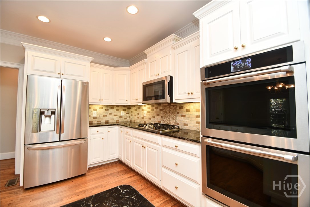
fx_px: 129
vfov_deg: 77.3
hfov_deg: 100.4
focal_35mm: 15
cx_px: 155
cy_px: 104
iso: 450
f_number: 4
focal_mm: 10
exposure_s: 1/60
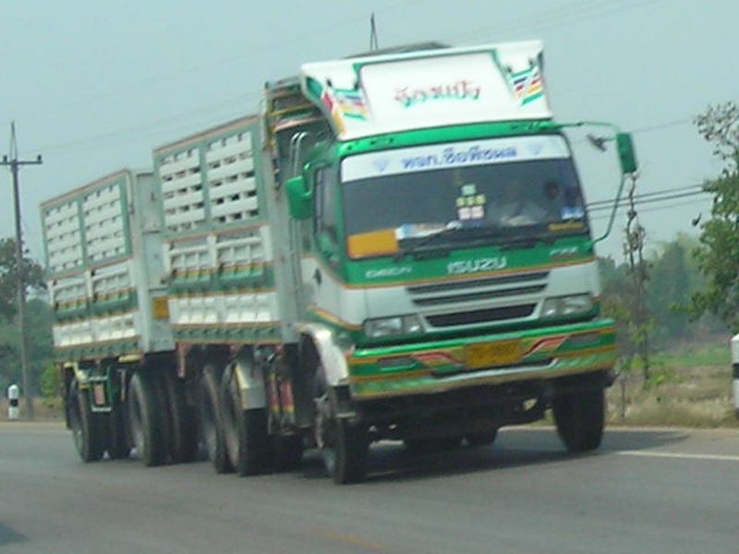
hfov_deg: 49.0
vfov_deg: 37.7
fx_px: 811
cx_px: 370
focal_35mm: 38
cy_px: 277
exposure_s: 1/193
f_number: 6.4
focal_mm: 6.3
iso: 50
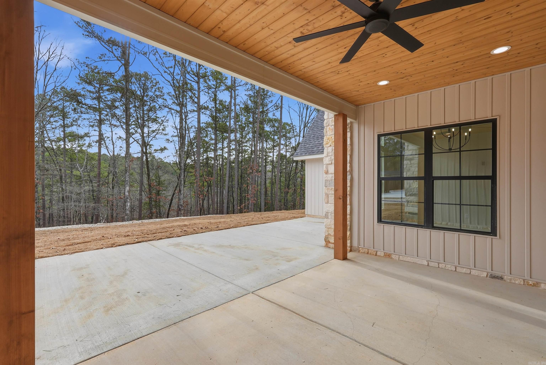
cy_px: 182
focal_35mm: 16
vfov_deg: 73.8
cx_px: 273
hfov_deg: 96.7
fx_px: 243
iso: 250
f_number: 8
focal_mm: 16
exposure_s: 1/1000
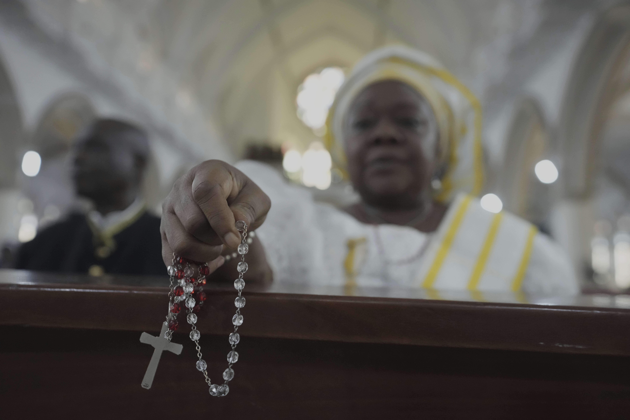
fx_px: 612
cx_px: 315
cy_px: 210
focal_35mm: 35
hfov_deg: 54.4
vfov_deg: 37.9
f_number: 3.2
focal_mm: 35
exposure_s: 1/500
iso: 8000
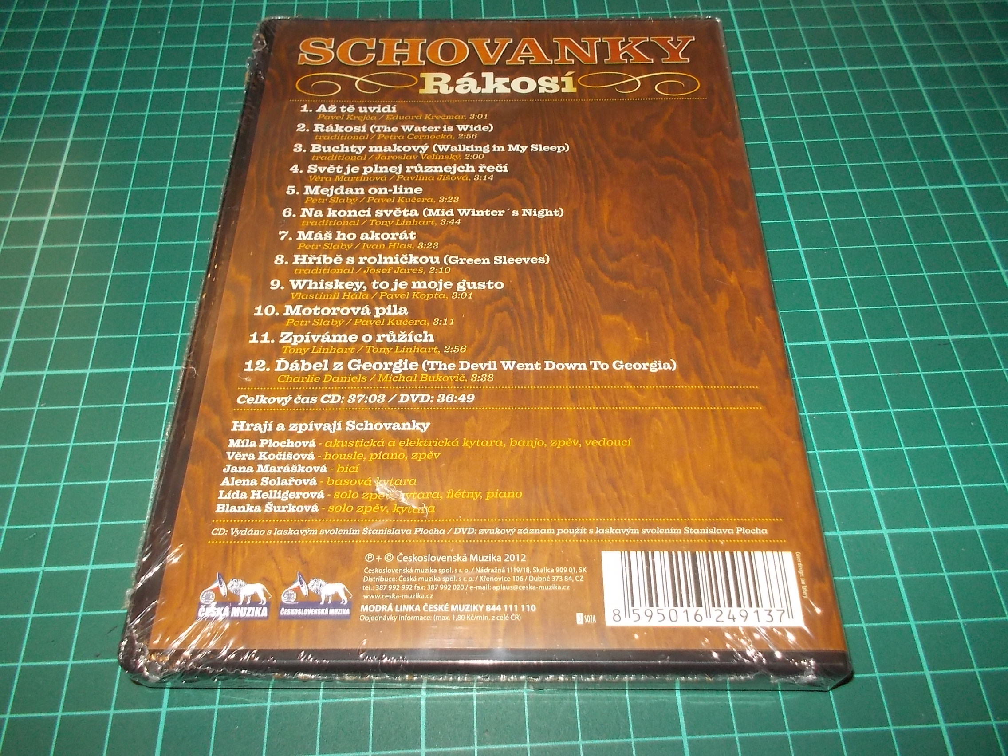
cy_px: 378
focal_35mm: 29
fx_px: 844
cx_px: 504
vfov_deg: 48.2
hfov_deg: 61.7
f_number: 3.3
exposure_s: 1/30
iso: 200
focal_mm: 4.1
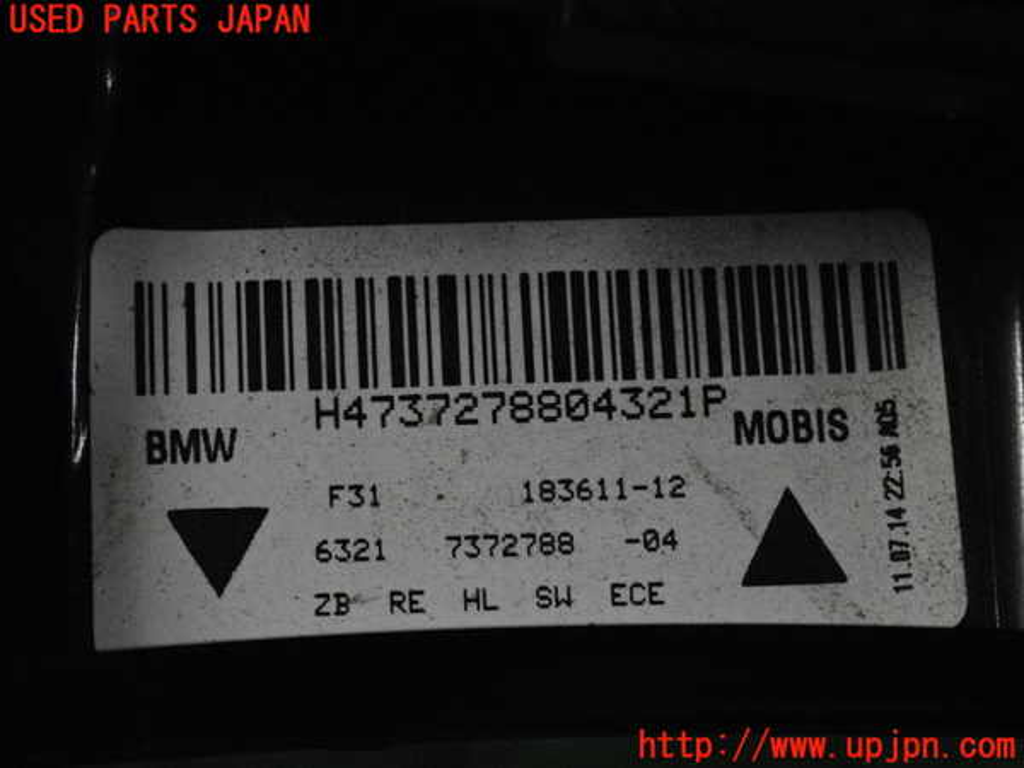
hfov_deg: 19.6
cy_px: 384
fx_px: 2958
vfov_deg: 14.8
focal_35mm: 100
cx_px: 512
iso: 2000
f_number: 4.9
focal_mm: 18
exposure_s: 1/125
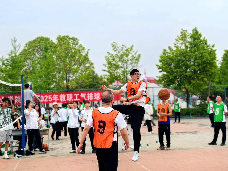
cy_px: 86
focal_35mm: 62
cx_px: 114
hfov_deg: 31.2
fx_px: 408
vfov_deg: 23.7
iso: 160
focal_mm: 6.98
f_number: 2
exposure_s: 1/2584
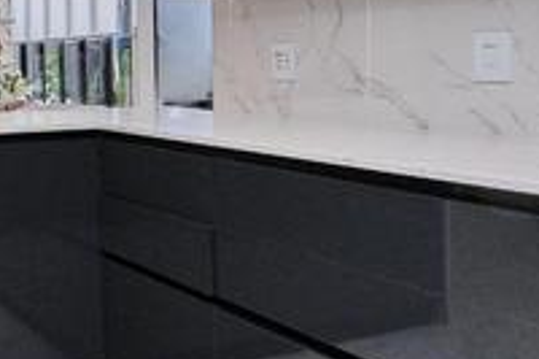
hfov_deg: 33.4
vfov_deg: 22.3
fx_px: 898
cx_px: 256
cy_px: 77
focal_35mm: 60
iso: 800
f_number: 10
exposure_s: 1/100
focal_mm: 10
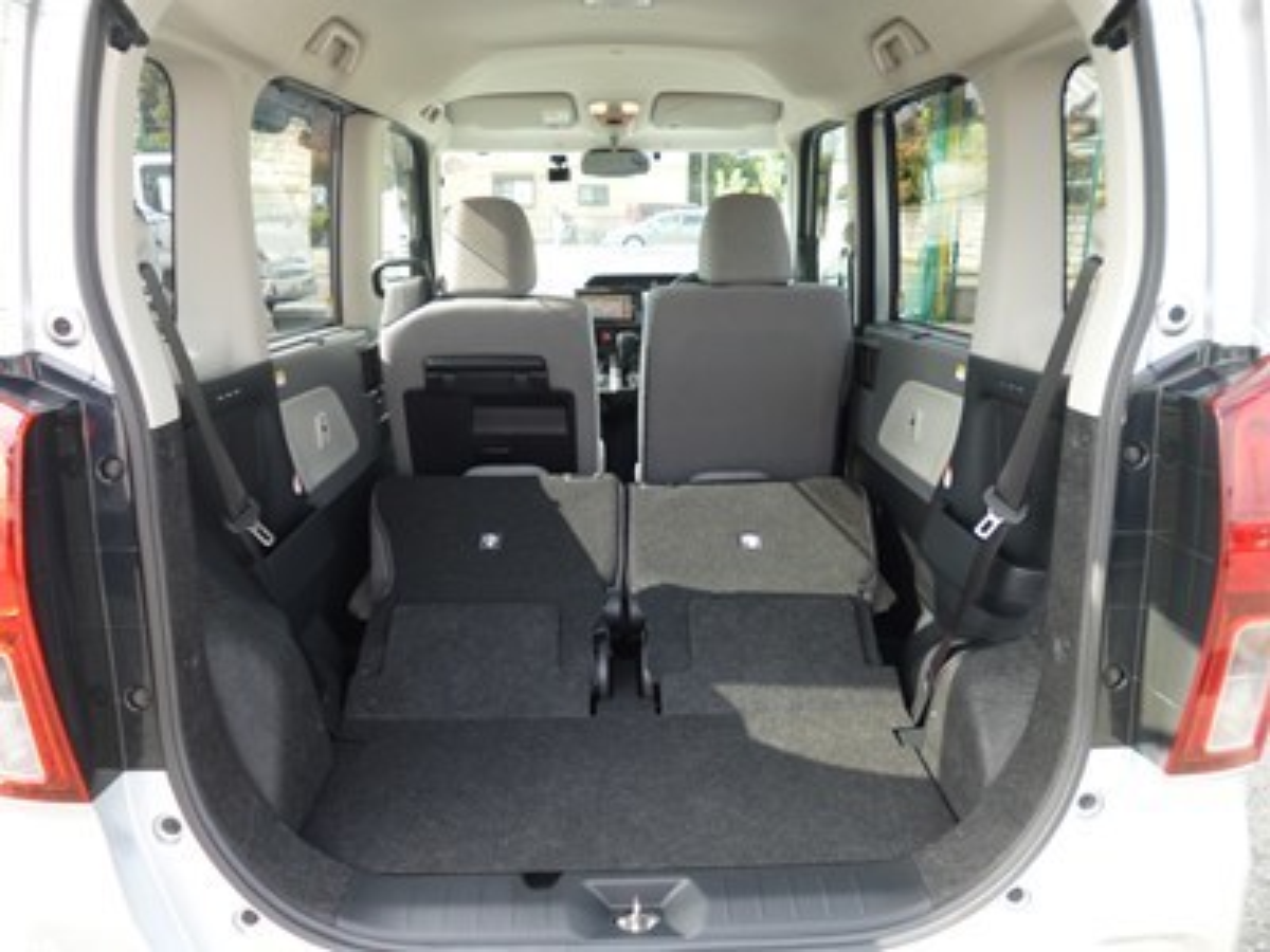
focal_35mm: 24
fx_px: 881
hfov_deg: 71.6
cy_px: 476
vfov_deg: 56.8
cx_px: 635
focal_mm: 4.3
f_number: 2.8
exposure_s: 1/125
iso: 100
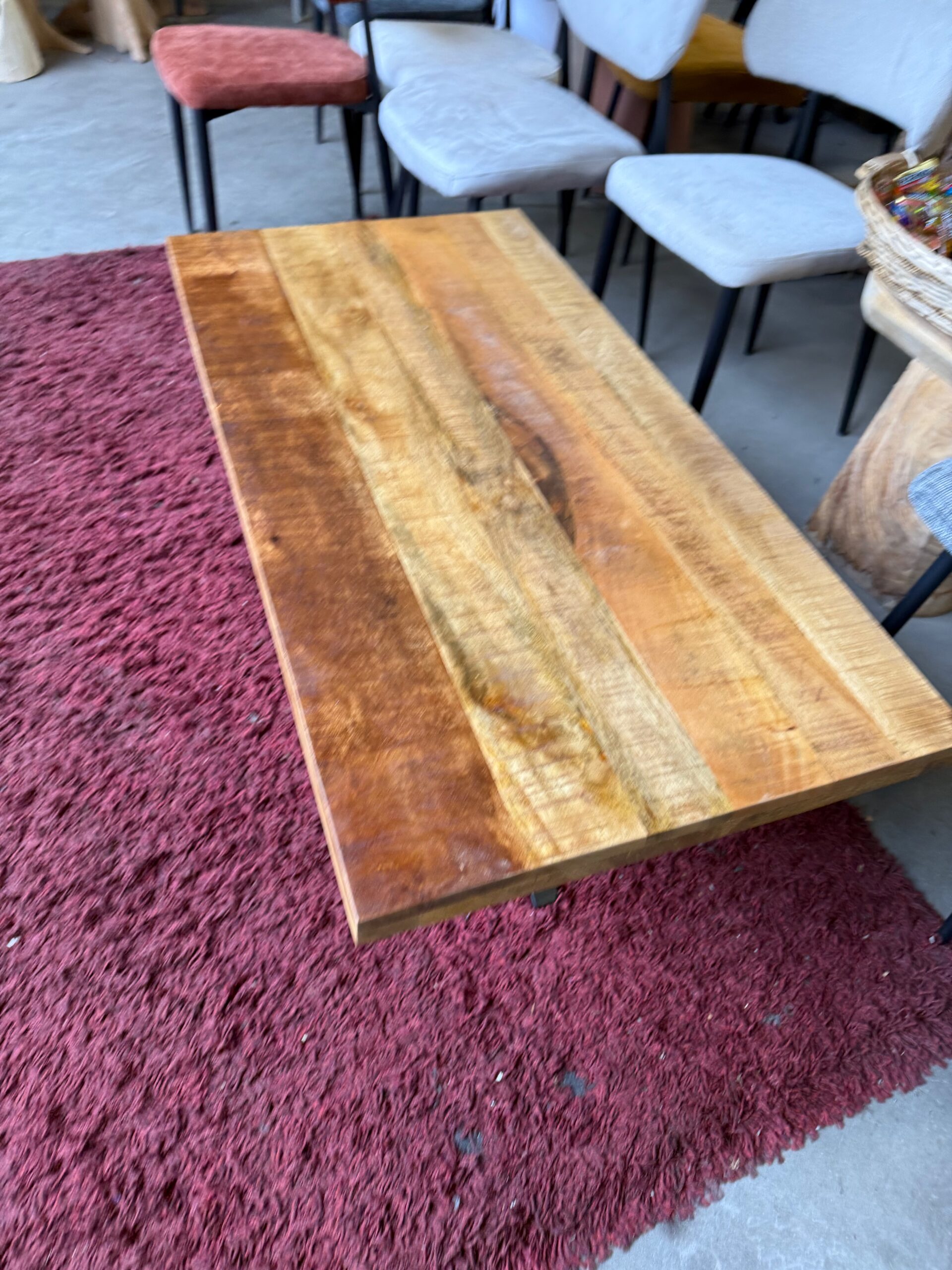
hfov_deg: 56.8
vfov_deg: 71.6
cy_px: 635
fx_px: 880
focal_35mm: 24
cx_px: 476
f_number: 1.78
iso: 125
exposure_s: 1/50
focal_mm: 6.76
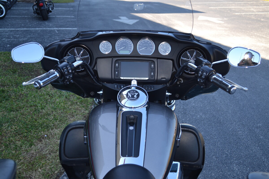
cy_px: 90
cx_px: 134
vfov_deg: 30.8
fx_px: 325
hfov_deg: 45.0
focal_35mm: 44
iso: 110
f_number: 4.5
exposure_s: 1/125
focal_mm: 29
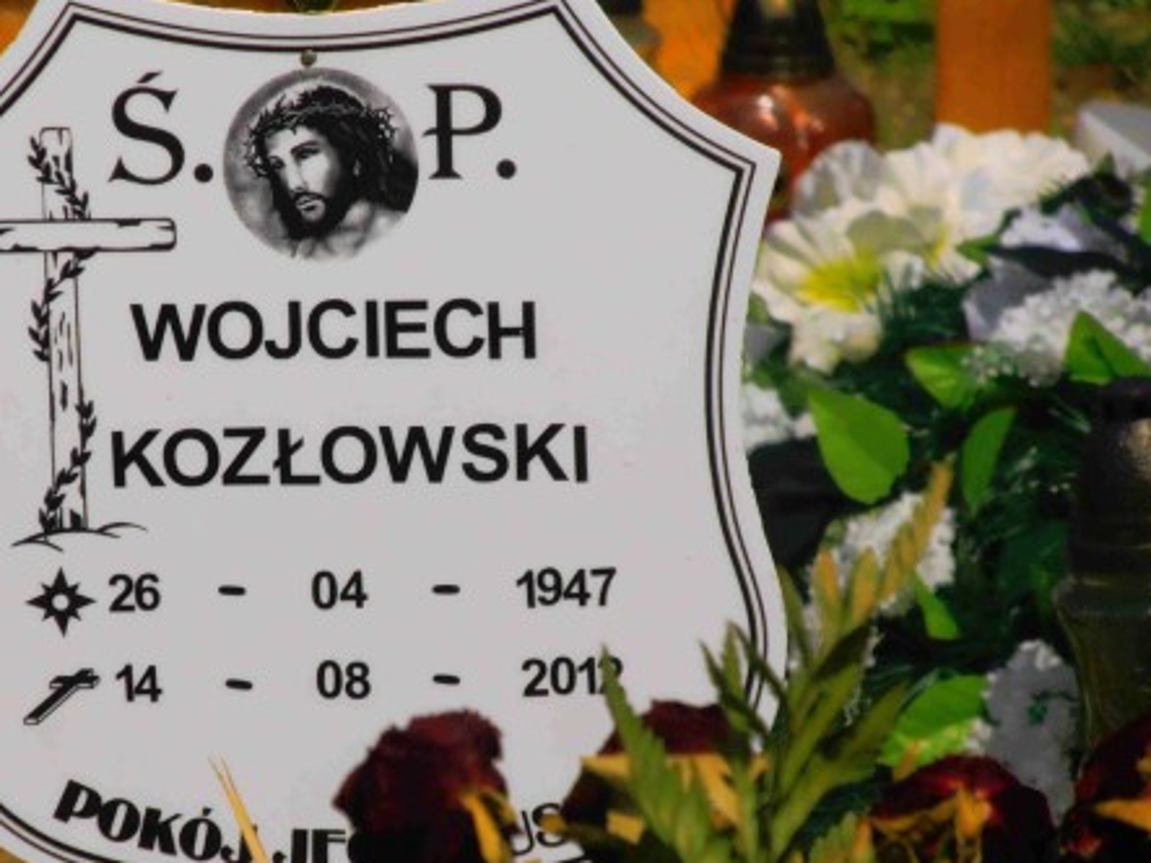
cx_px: 353
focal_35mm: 347
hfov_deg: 5.7
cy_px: 481
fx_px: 11535
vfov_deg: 4.3
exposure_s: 1/1250
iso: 80
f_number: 5.7
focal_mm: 42.54
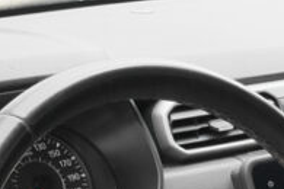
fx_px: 1033
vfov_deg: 9.8
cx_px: 360
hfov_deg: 15.0
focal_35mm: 131
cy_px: 369
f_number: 9
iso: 2000
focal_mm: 16.6
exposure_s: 1/80
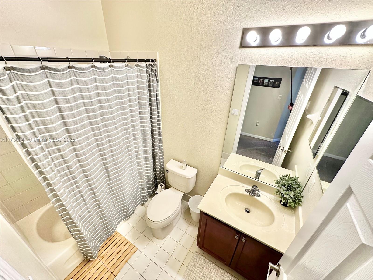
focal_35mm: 14
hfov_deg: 102.1
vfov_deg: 85.6
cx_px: 186
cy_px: 140
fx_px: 151
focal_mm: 2.22
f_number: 2.2
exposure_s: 1/120
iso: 200
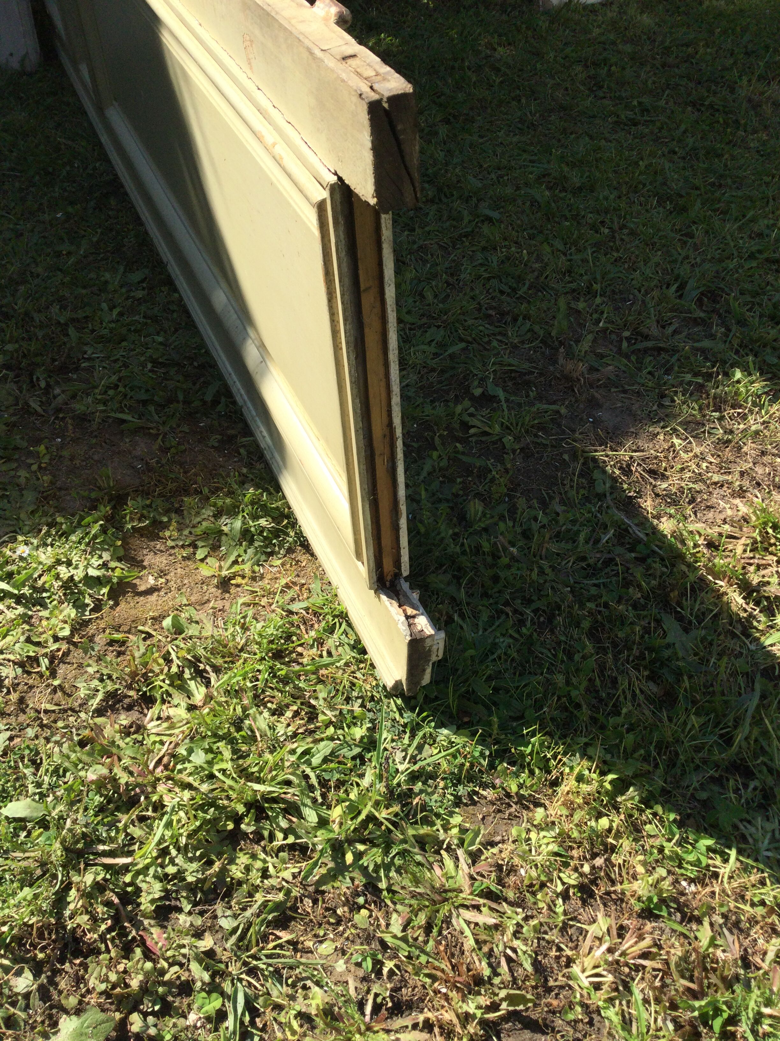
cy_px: 520
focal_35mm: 31
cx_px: 390
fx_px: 931
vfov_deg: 58.4
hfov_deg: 45.4
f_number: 2.4
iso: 25
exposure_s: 1/1164
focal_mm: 3.3
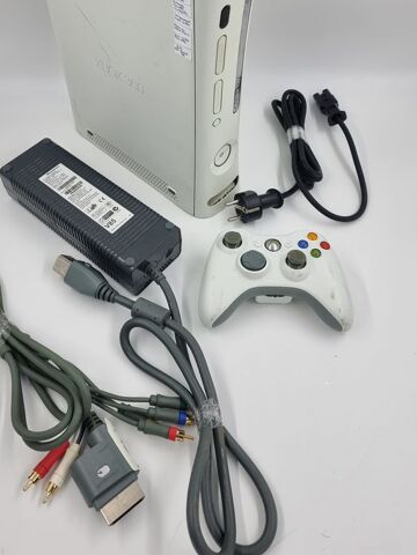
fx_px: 514
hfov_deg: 44.1
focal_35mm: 32
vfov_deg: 56.1
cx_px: 184
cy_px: 204
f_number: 1.8
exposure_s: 1/120
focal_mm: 6.7
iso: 50
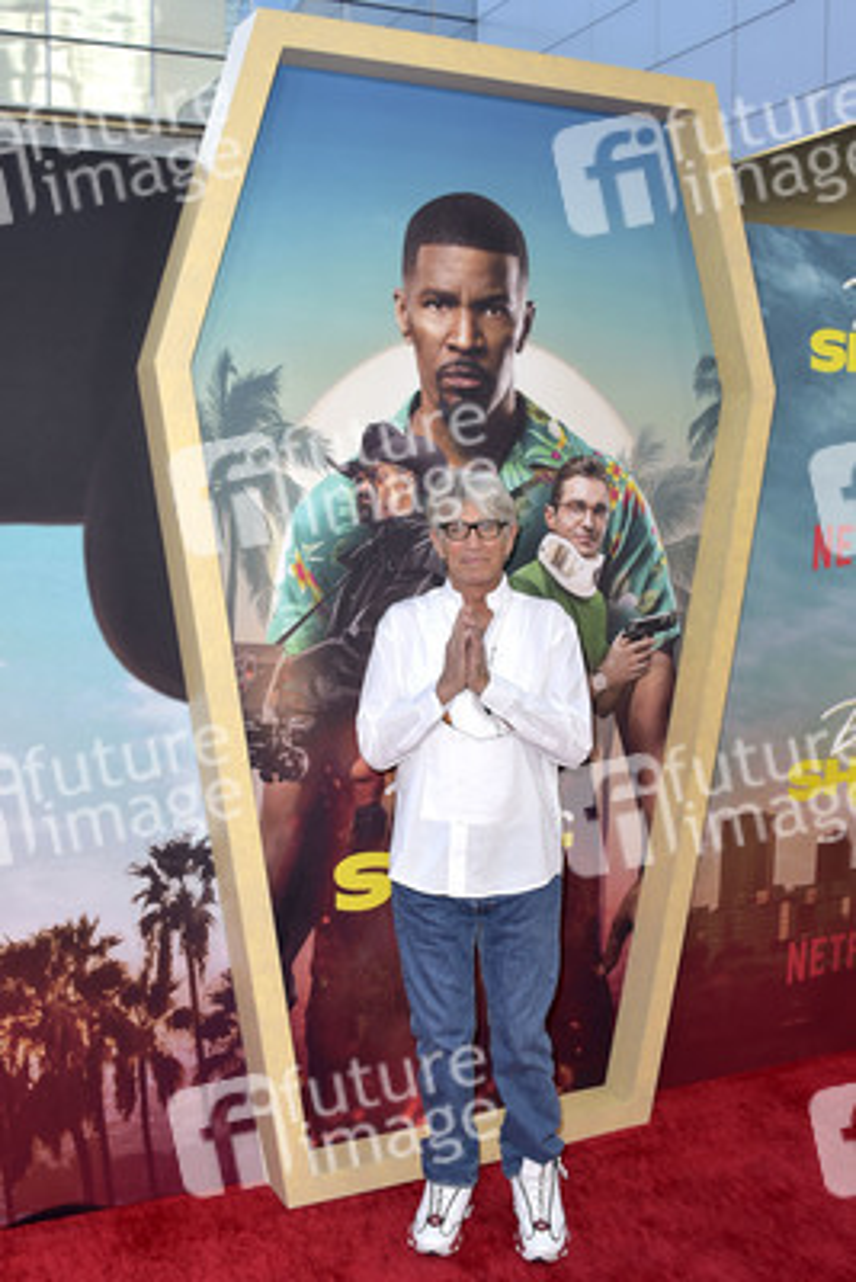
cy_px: 641
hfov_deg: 41.1
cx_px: 428
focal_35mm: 32
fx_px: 1140
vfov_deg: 58.7
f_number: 5.6
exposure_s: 1/250
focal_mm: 32
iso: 500
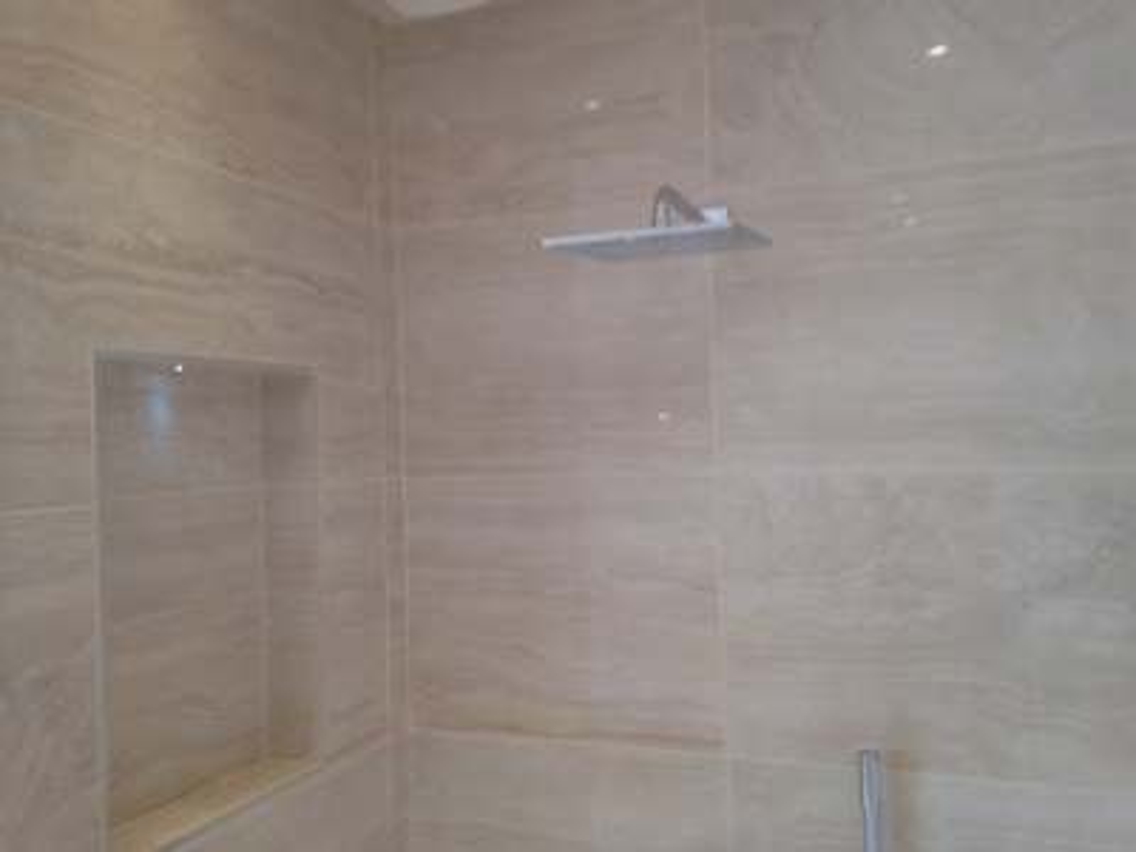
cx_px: 568
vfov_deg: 42.9
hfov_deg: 55.4
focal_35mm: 33
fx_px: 1083
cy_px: 426
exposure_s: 1/24
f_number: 2.4
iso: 50
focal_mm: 4.12
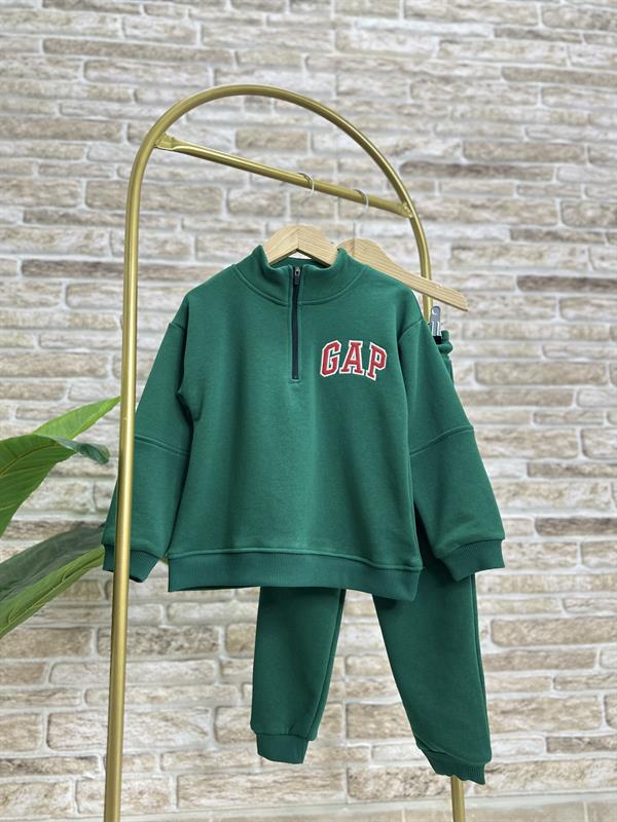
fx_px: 570
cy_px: 411
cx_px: 308
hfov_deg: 56.8
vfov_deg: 71.6
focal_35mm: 24
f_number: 1.78
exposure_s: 1/100
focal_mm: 6.86
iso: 100
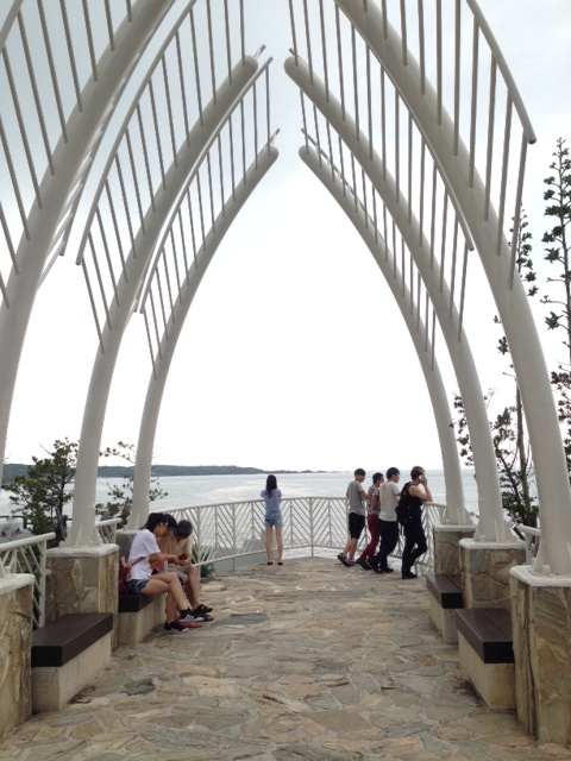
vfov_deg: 55.4
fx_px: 726
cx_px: 286
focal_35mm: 33
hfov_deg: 42.9
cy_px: 380
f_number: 2.4
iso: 50
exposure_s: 1/174
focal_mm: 4.12
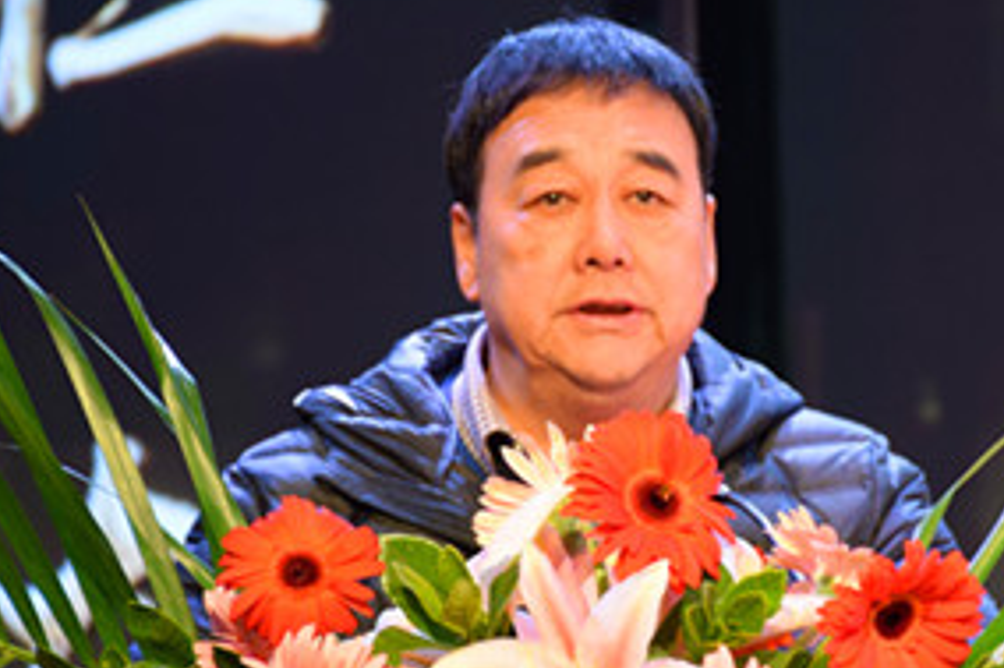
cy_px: 422
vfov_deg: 4.1
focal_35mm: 333
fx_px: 9283
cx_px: 650
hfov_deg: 6.2
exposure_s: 1/30
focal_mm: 105
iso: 500
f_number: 5.6
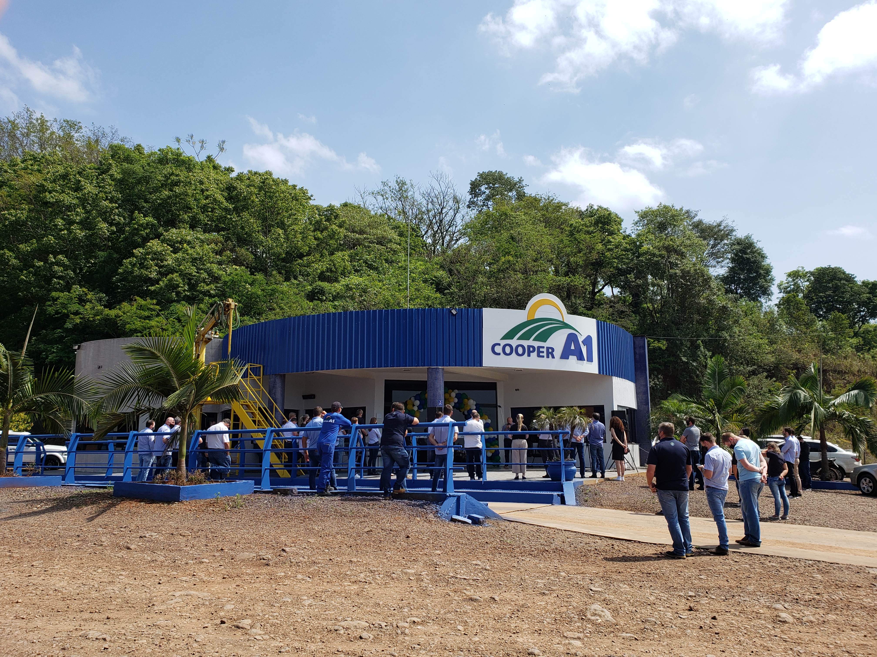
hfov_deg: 67.3
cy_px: 328
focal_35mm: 26
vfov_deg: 53.1
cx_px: 438
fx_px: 659
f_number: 2.4
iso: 50
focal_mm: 4.3
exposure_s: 1/1387
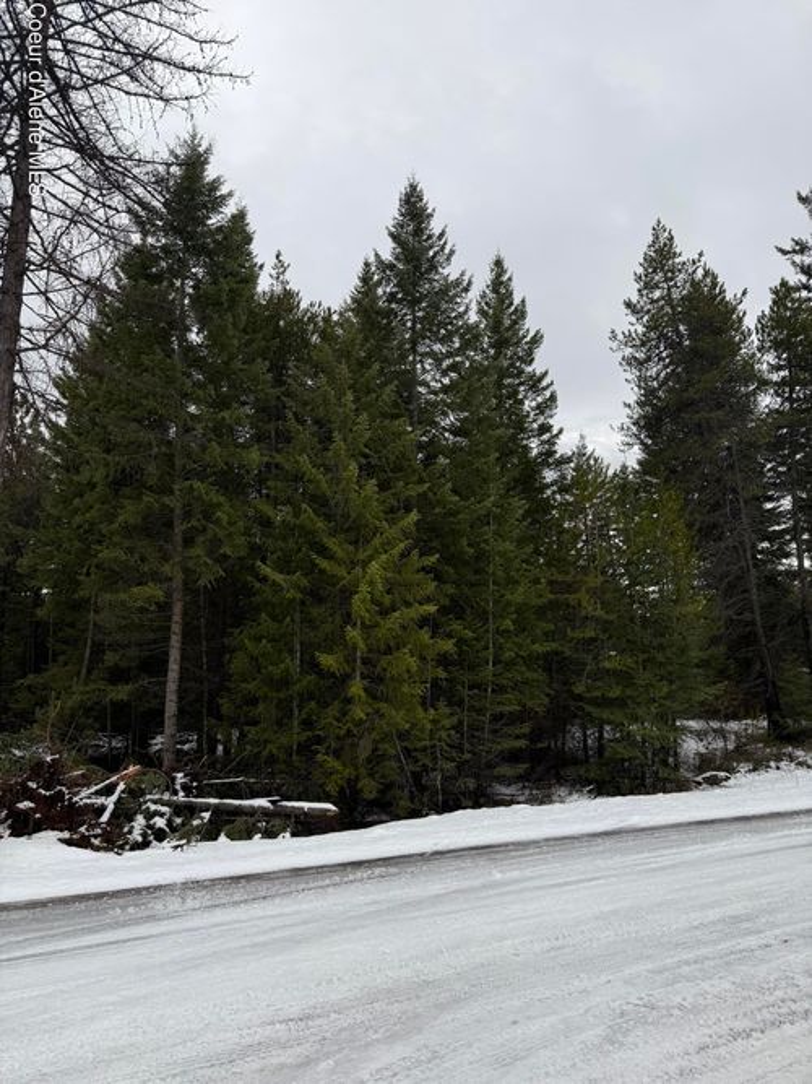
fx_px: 751
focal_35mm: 24
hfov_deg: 56.8
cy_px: 542
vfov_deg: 71.6
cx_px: 406
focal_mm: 6.76
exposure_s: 1/430
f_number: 1.78
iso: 80
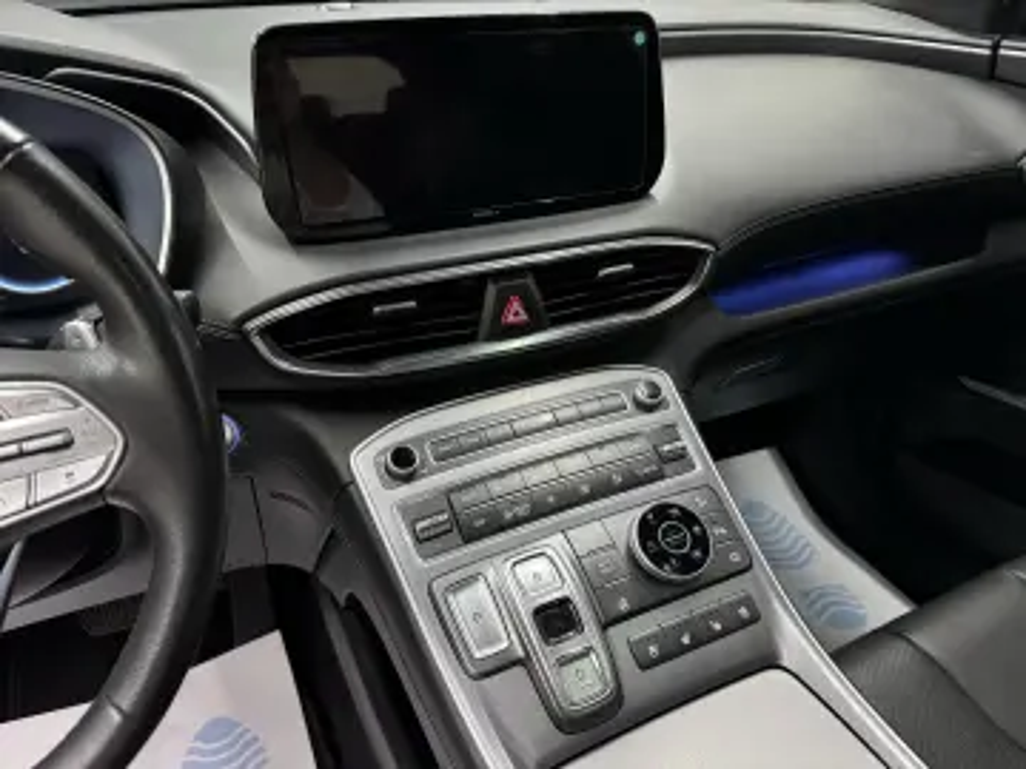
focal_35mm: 24
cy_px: 384
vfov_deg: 56.8
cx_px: 513
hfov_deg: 71.6
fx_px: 711
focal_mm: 6.76
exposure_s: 1/50
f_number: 1.78
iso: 800
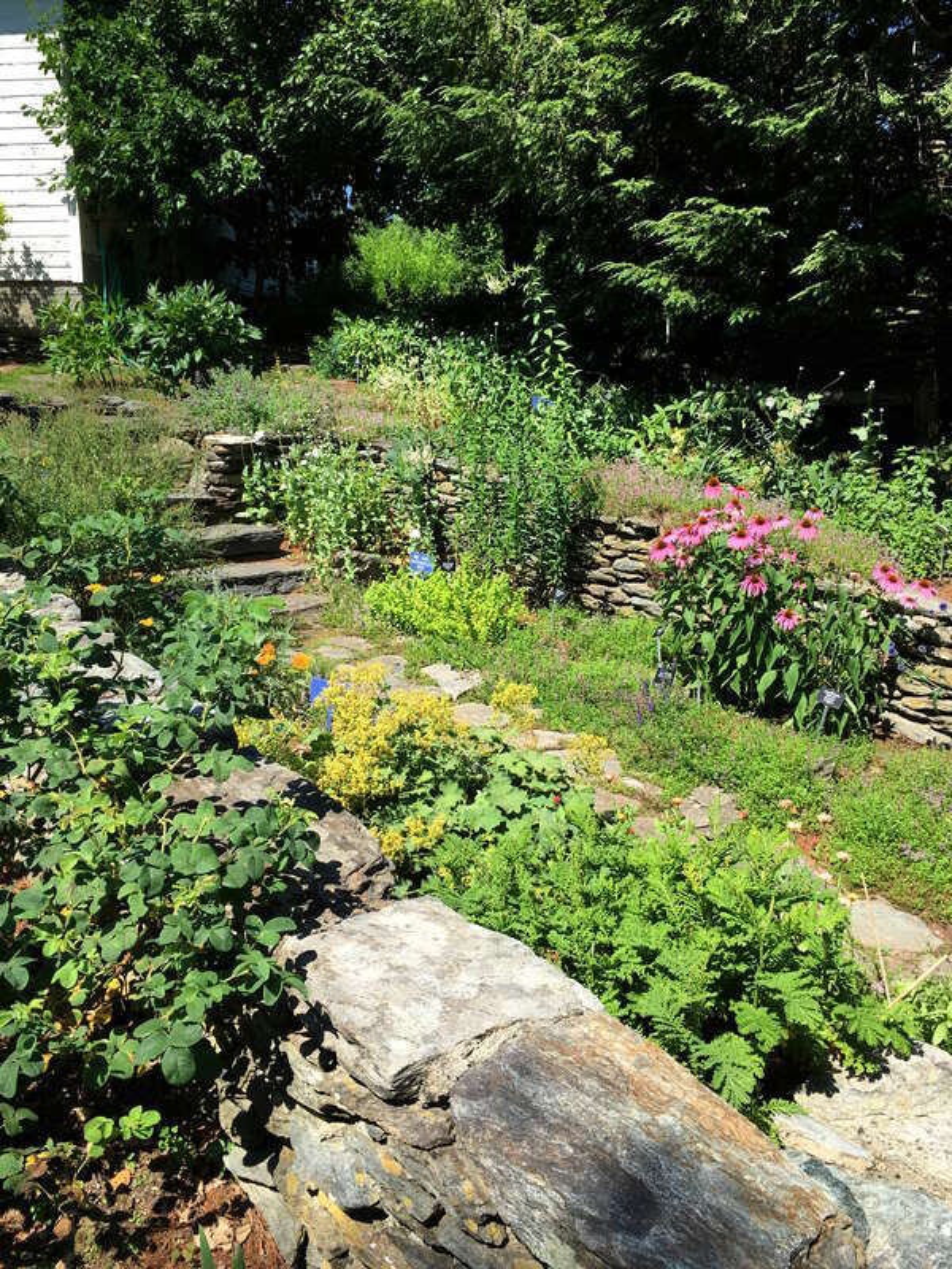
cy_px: 634
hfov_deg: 48.2
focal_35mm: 29
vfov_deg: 61.7
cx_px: 476
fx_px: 1063
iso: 25
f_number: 2.2
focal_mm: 4.15
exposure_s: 1/827
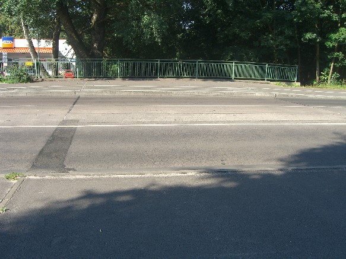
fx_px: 380
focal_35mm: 38
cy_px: 130
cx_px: 173
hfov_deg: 49.0
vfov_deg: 37.7
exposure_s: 1/200
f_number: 4
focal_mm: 7.9
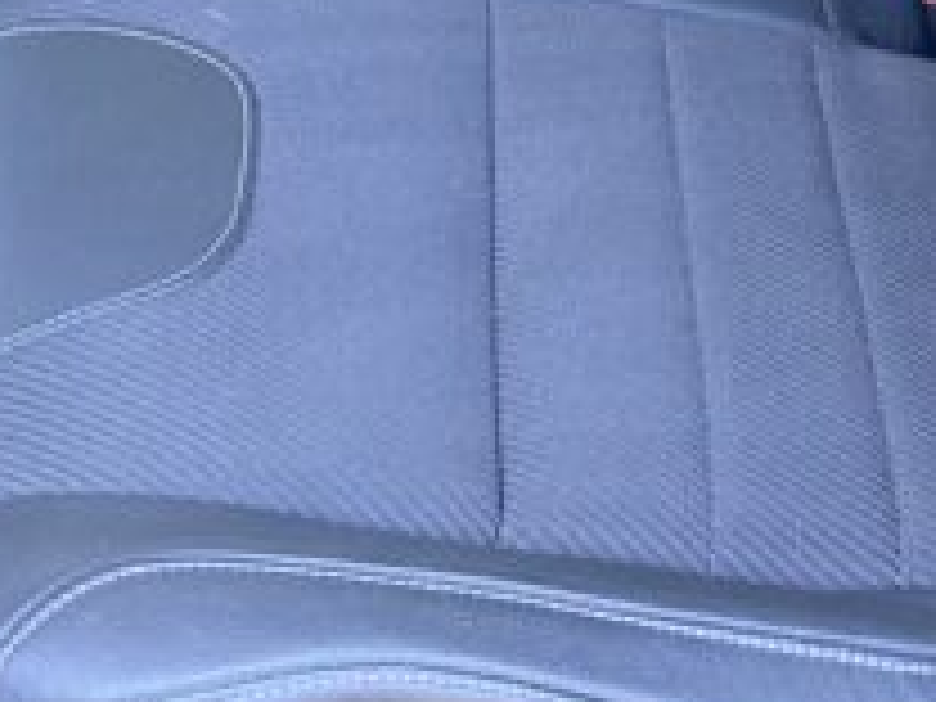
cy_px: -544
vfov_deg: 13.4
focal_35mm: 100
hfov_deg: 19.6
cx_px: 518
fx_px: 2704
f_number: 1.8
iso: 160
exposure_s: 1/60
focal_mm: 4.25
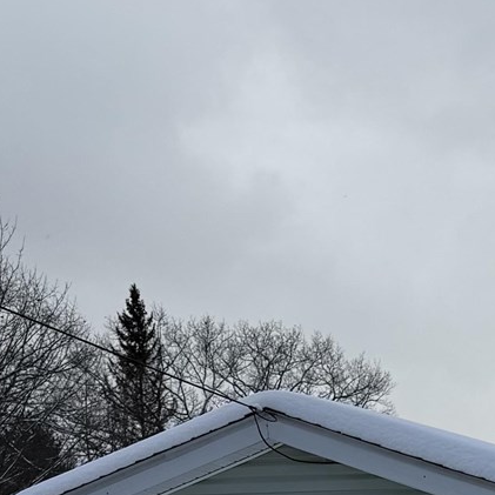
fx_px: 1877
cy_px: 842
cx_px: 520
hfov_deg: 14.7
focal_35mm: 116
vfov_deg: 13.7
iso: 80
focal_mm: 6.76
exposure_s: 1/4167
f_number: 1.78
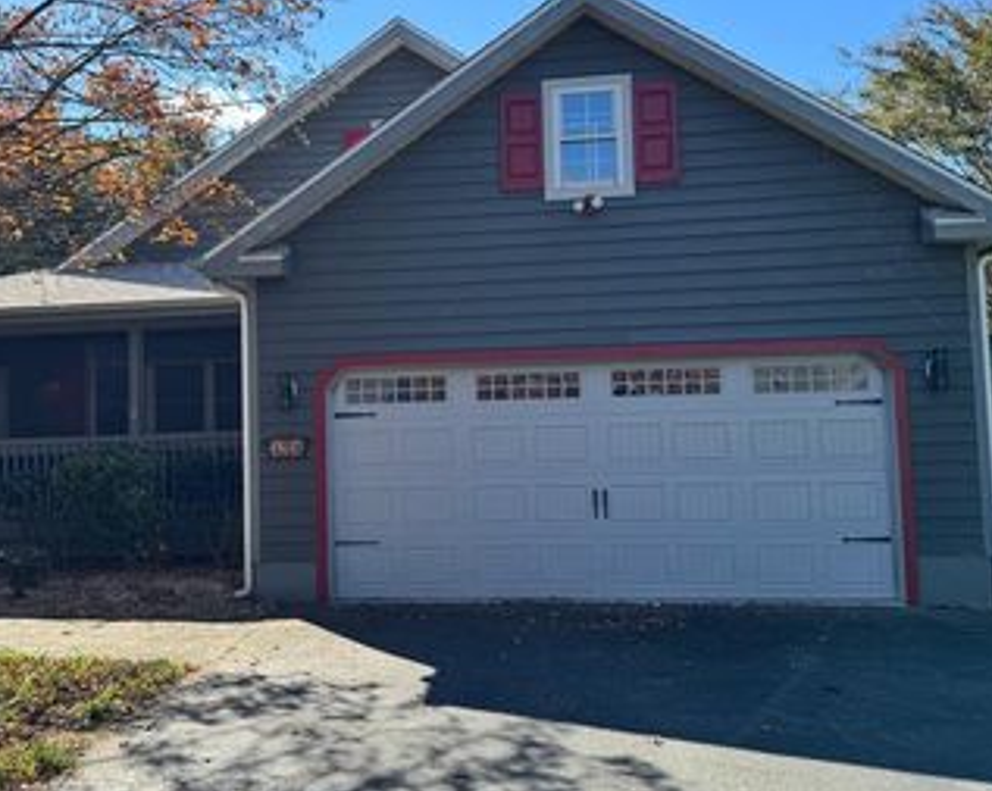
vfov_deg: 40.0
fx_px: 1085
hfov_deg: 48.9
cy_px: 355
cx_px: 416
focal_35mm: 37
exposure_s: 1/1869
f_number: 1.78
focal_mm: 6.76
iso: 80
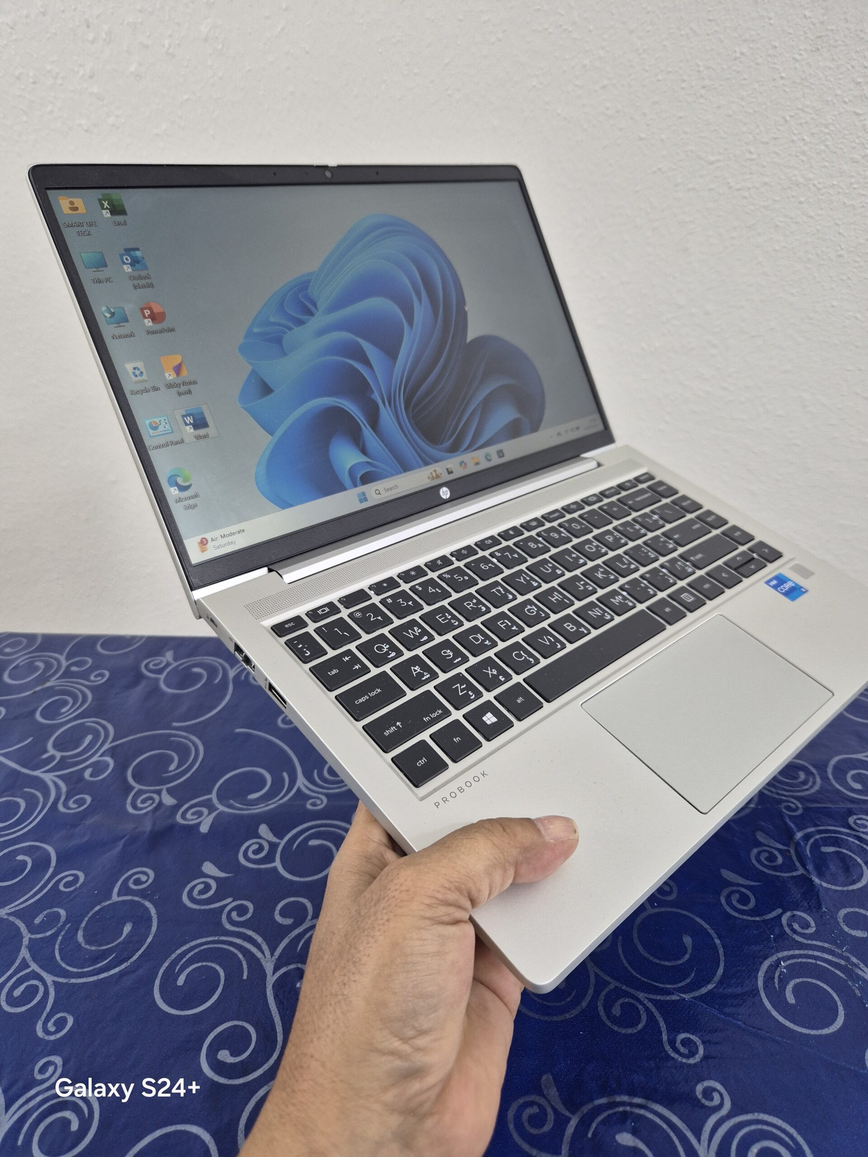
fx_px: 769
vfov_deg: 73.9
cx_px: 434
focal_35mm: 23
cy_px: 578
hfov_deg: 58.9
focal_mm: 5.4
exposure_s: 1/120
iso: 250
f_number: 1.8
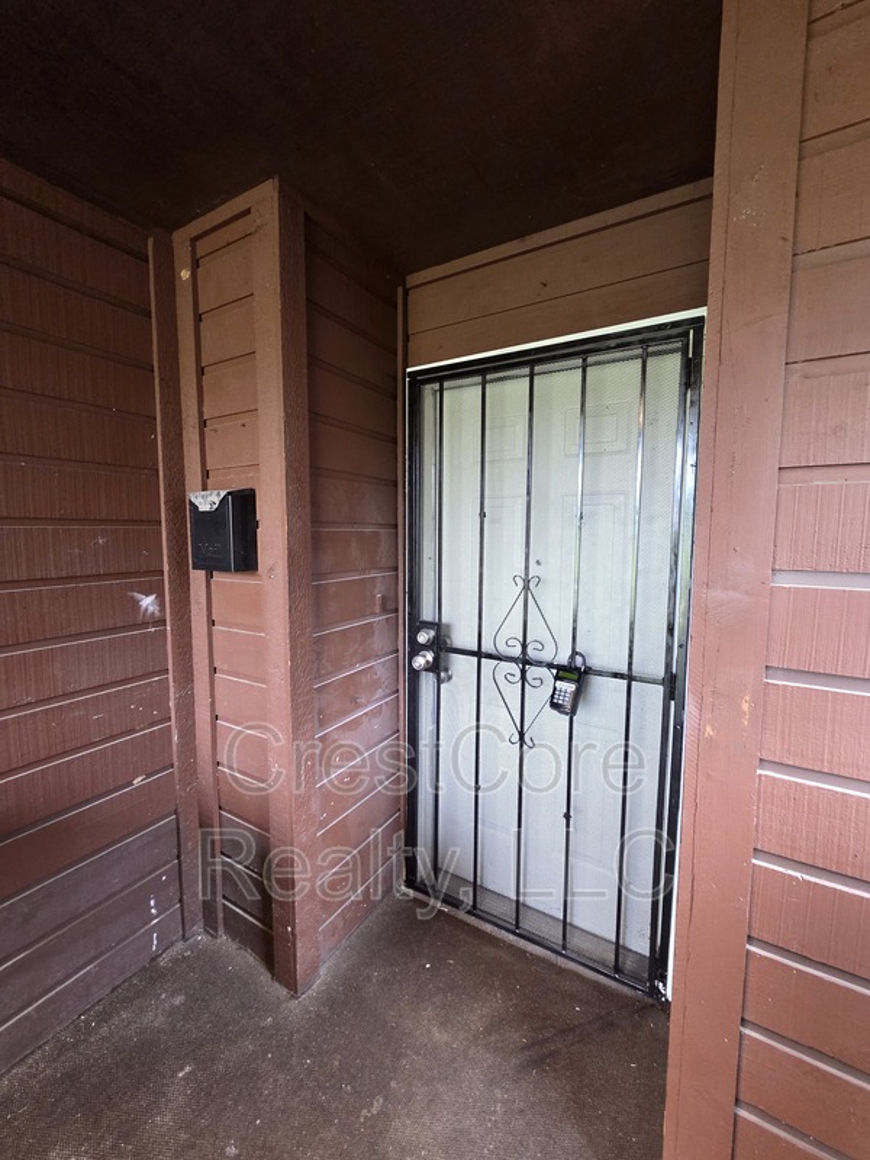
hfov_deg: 89.9
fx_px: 436
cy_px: 580
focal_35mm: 13
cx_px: 435
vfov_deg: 106.2
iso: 500
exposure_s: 1/60
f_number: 2.2
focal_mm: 2.2
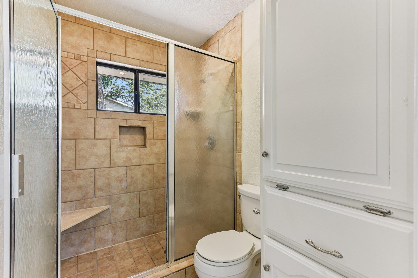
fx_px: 197
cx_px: 209
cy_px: 139
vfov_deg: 70.5
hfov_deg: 93.3
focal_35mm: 17
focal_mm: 17
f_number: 8
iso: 220
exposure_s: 1/8
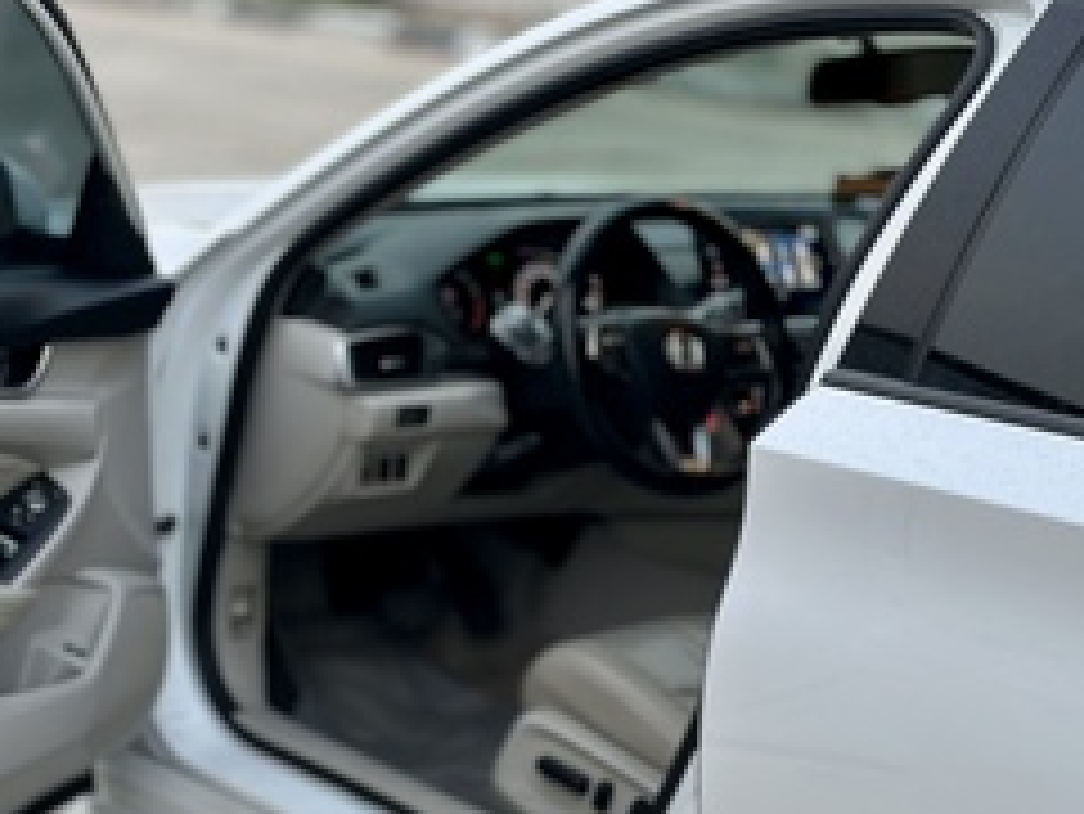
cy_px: 447
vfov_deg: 16.2
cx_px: 421
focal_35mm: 91
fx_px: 2851
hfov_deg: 21.5
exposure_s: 1/121
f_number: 1.78
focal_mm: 6.86
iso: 100
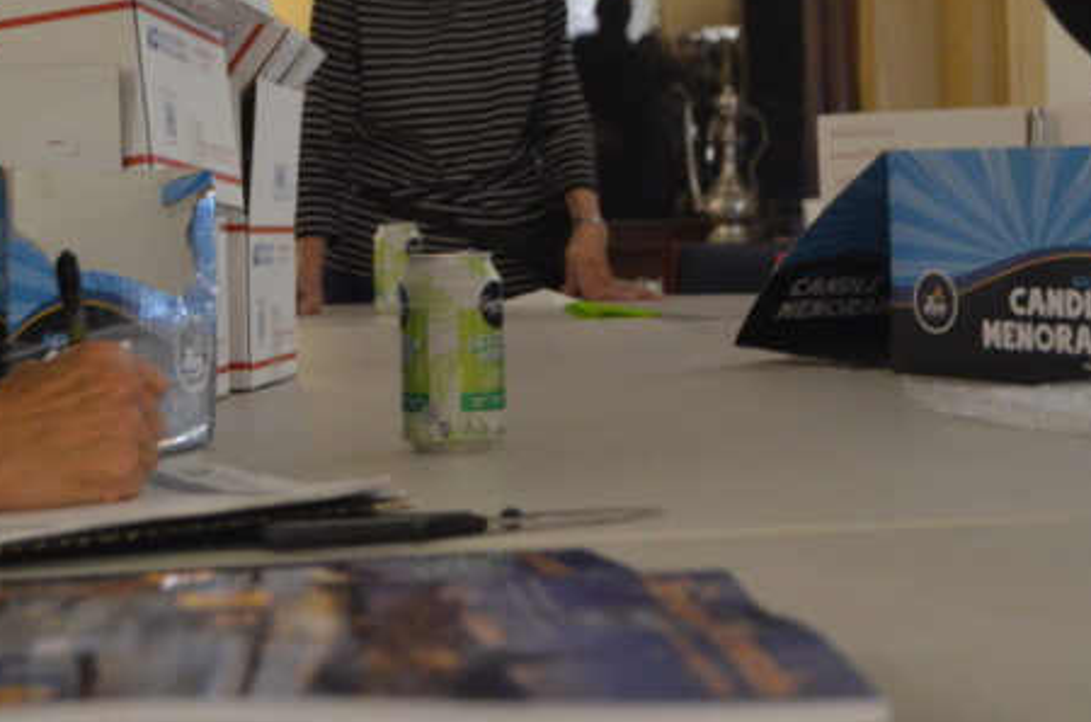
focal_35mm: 82
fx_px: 2480
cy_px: 118
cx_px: 526
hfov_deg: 24.8
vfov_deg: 16.4
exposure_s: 1/30
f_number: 4.8
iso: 1600
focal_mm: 32
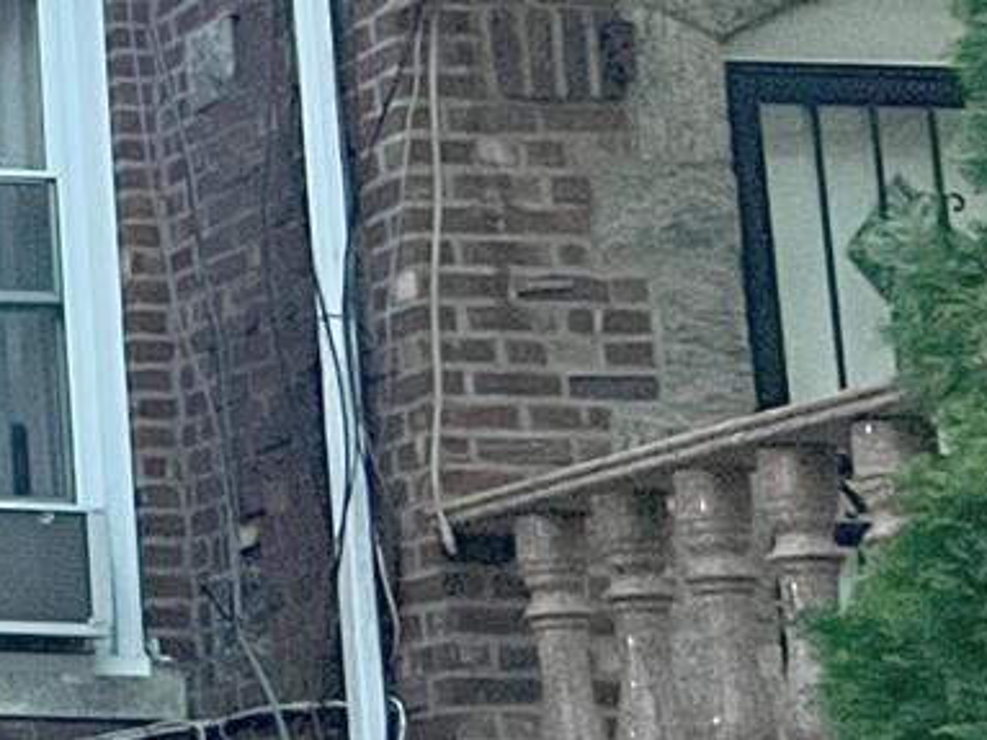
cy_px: 206
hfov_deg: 11.4
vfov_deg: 10.6
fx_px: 3962
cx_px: -1471
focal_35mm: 139
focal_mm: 5.7
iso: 640
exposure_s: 1/30
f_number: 1.5
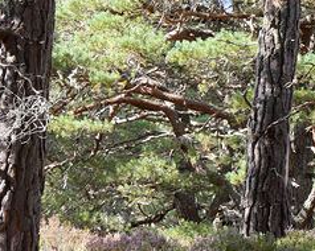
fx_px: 3167
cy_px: 148
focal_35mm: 340
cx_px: 126
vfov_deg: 4.5
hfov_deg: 5.7
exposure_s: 1/80
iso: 80
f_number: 5.3
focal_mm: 24.7
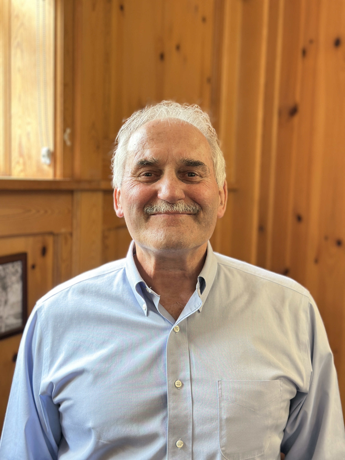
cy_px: 230
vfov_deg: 39.7
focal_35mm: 48
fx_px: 638
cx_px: 172
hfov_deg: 30.3
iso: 320
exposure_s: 1/60
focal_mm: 6.86
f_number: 1.78
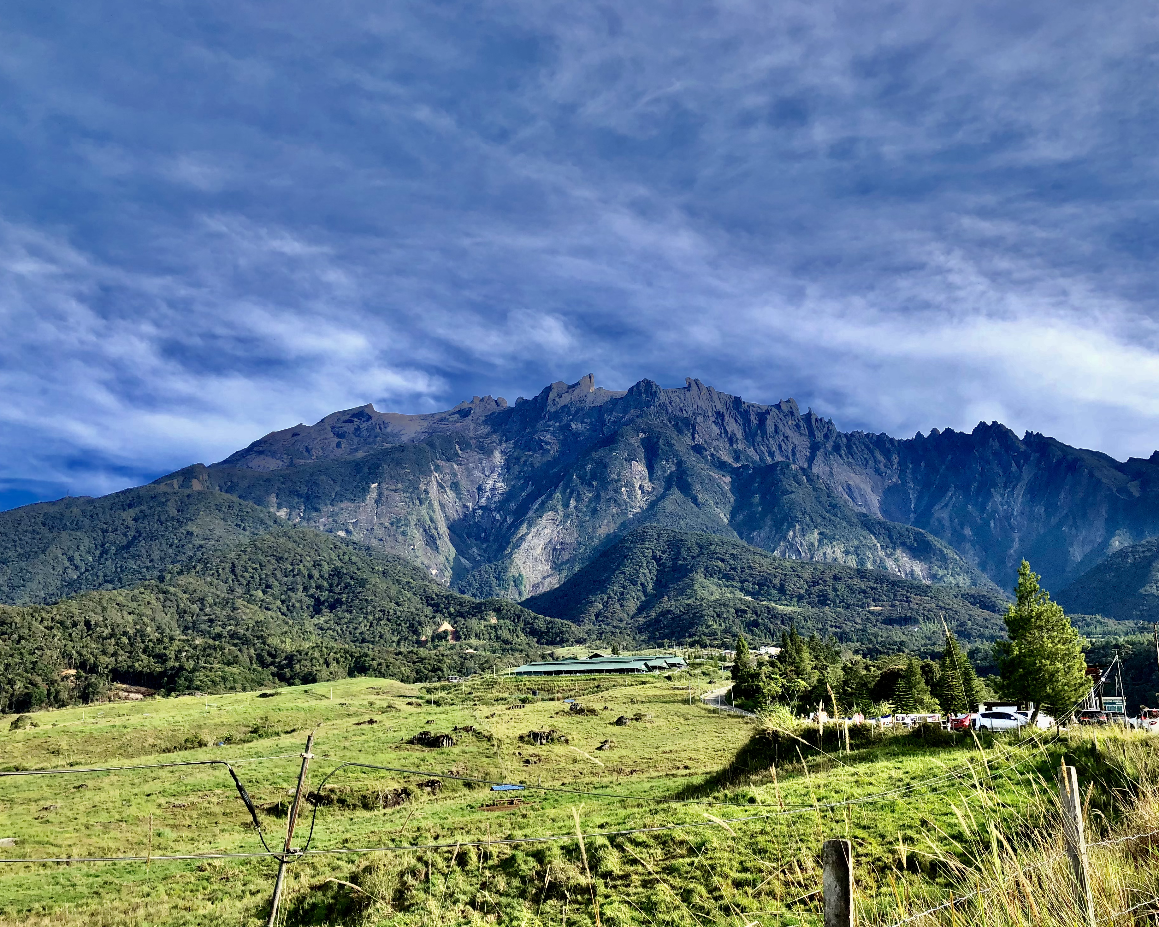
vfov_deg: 48.5
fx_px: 1029
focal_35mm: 30
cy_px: 460
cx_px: 607
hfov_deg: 58.7
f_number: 1.8
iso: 20
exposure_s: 1/1779
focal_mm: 4
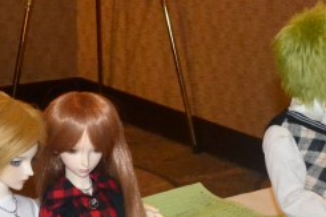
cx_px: 294
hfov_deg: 15.9
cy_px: 212
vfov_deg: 10.7
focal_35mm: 127
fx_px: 1149
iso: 3200
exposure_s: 1/60
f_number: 7.1
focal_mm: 18
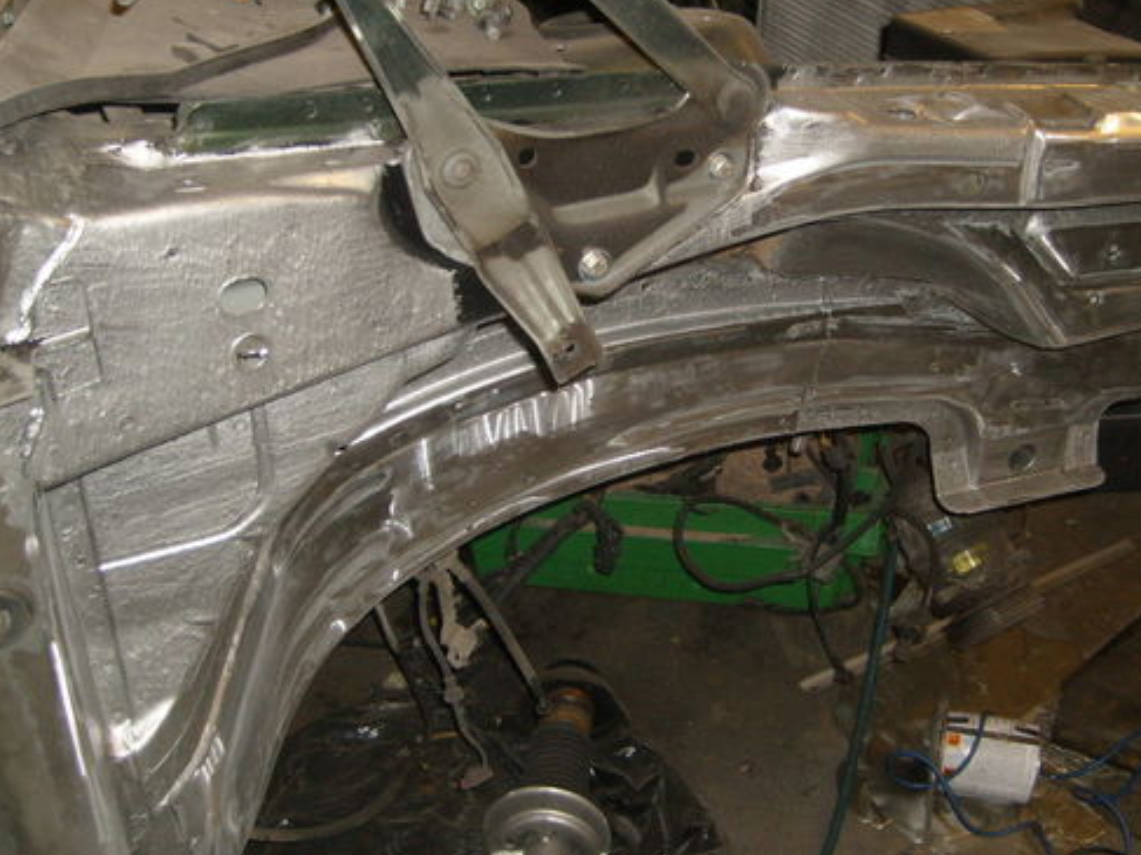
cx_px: 708
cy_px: 382
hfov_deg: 41.0
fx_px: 1516
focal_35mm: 46
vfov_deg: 31.5
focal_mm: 5.8
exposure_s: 1/45
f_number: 2.8
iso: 100
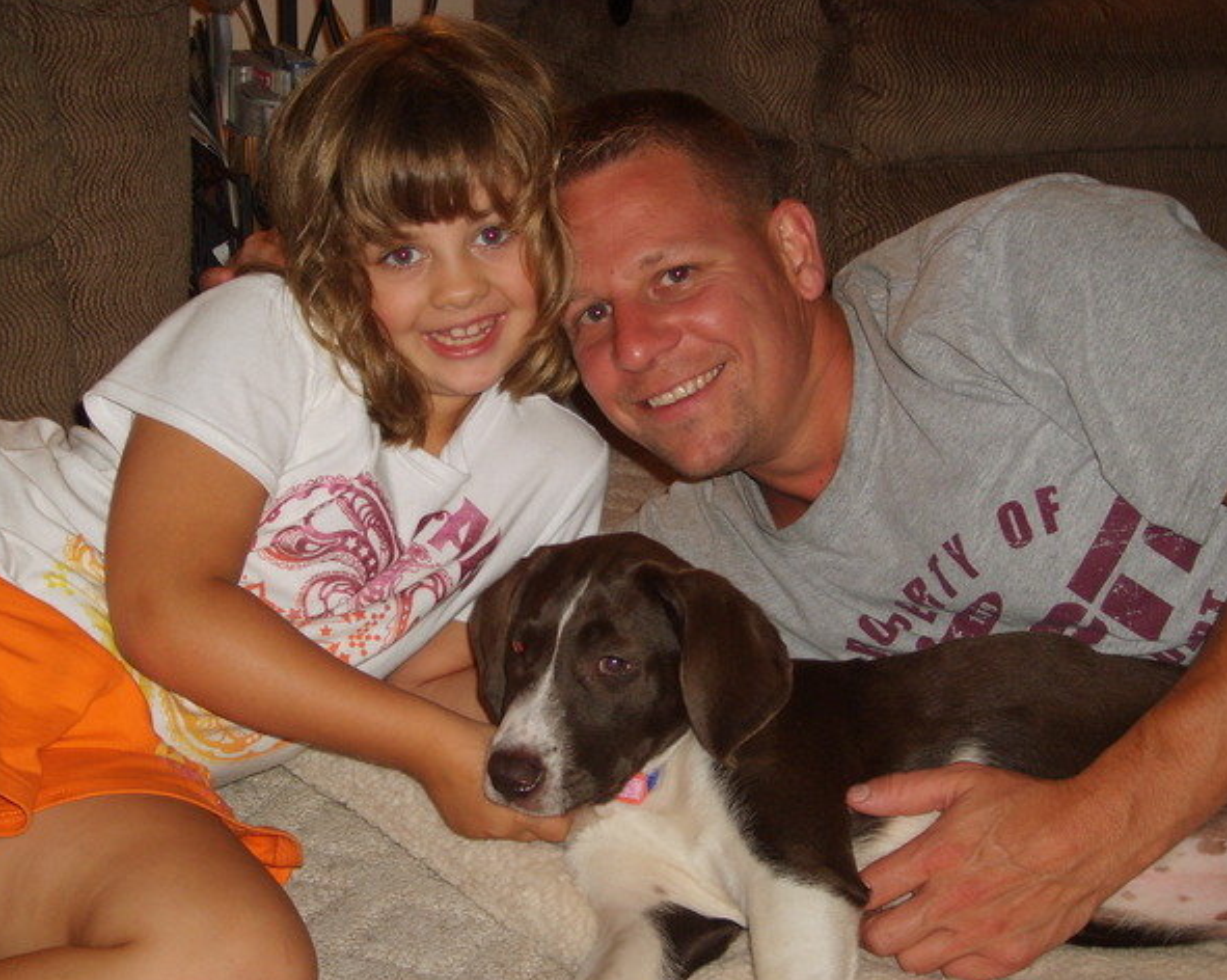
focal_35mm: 55
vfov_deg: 27.6
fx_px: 1996
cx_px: 575
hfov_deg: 34.2
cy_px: 490
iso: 100
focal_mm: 8.7
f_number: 3.3
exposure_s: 1/45
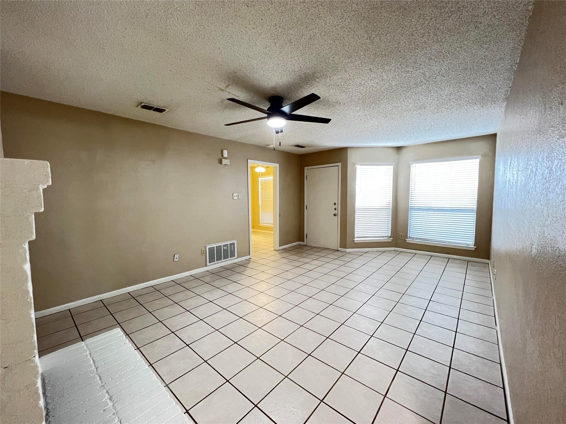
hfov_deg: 106.2
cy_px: 212
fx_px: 213
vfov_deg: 89.9
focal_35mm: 13
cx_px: 283
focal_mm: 1.57
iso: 640
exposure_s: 1/60
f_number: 1.8
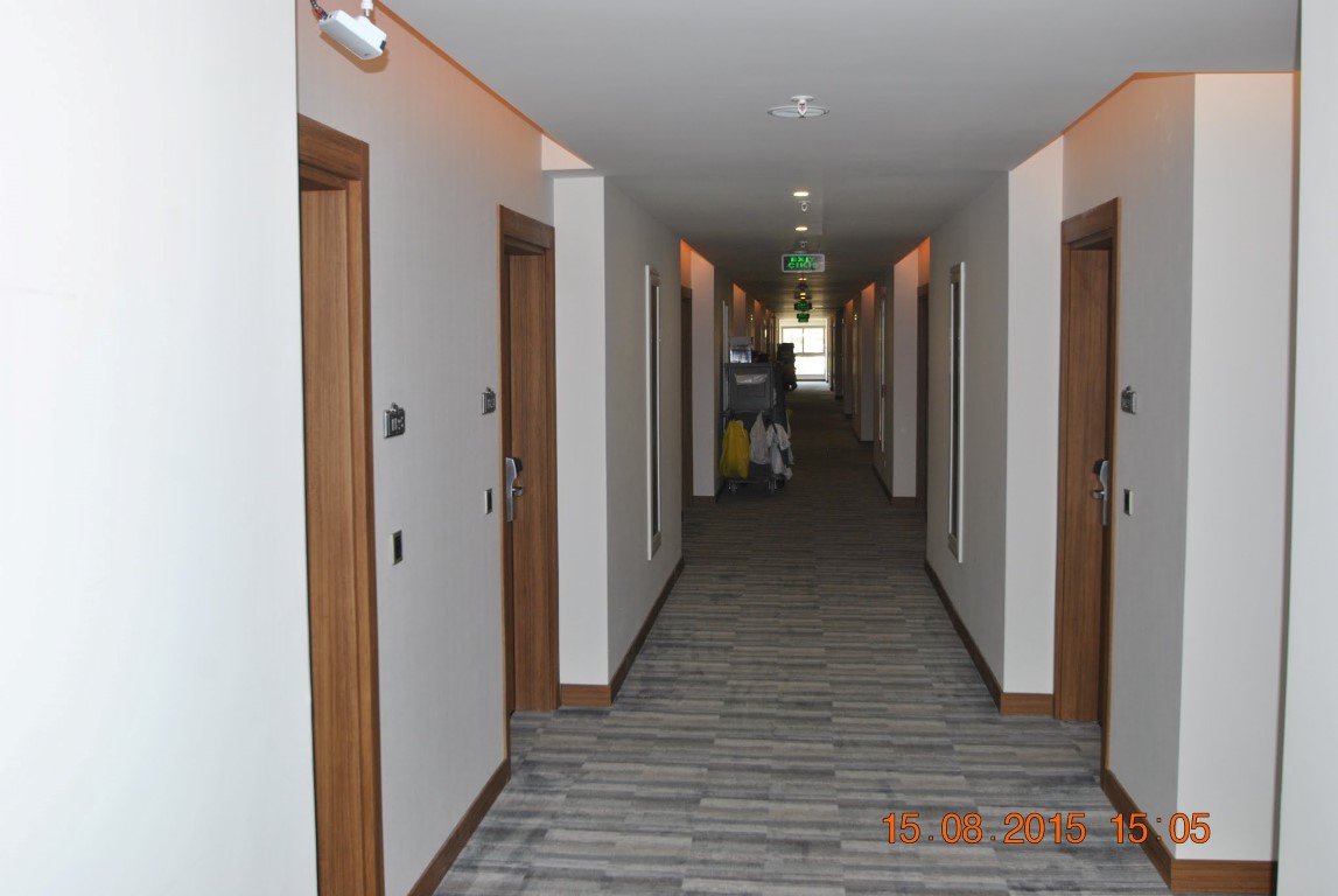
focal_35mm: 36
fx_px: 1340
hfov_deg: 53.1
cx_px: 669
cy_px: 448
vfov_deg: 37.0
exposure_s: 1/60
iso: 200
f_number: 4.5
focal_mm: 24
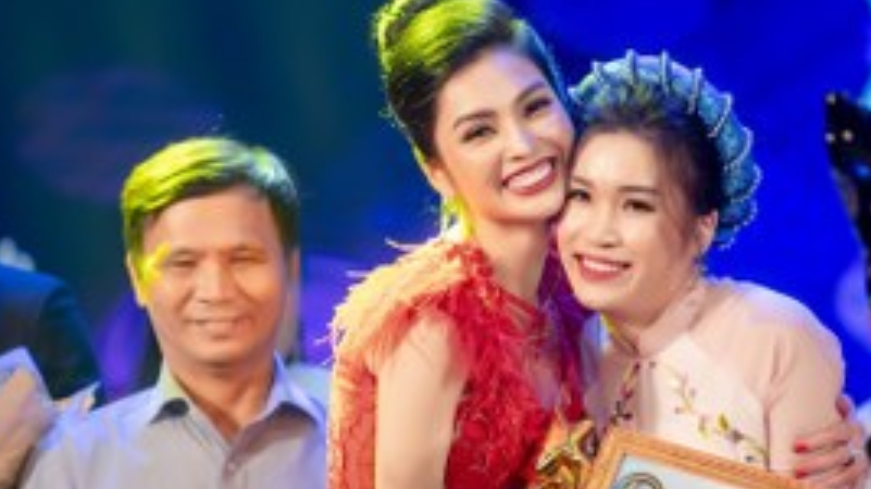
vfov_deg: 2.6
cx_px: 470
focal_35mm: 471
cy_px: 319
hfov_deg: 4.6
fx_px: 10875
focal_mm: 200
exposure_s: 1/200
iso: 400
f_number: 2.8
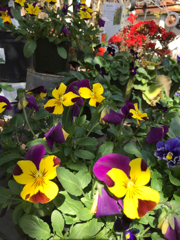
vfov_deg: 61.7
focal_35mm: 29
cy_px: 120
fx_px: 201
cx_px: 90
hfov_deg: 48.2
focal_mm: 4.15
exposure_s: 1/590
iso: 32
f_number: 2.2
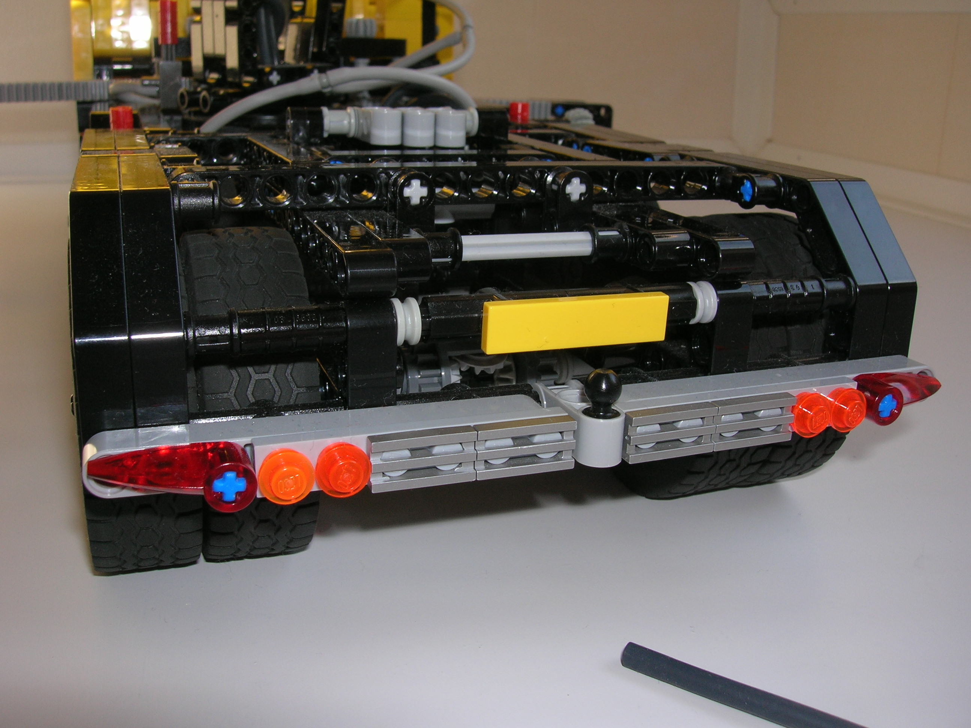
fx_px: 954
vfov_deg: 41.8
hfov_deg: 54.0
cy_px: 364
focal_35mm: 34
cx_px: 486
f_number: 4.9
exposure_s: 1/60.1
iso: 50
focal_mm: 5.7
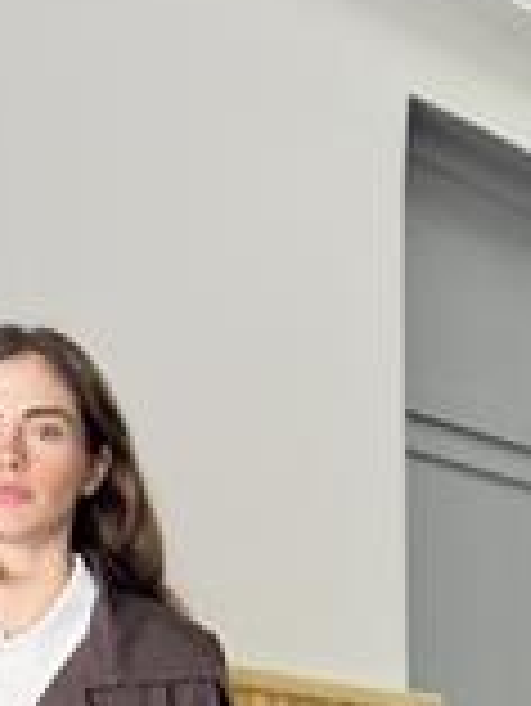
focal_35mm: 163
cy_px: 1059
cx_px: -135
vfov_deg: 11.6
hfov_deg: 9.0
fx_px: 3329
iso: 500
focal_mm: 6.76
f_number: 1.78
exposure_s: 1/40
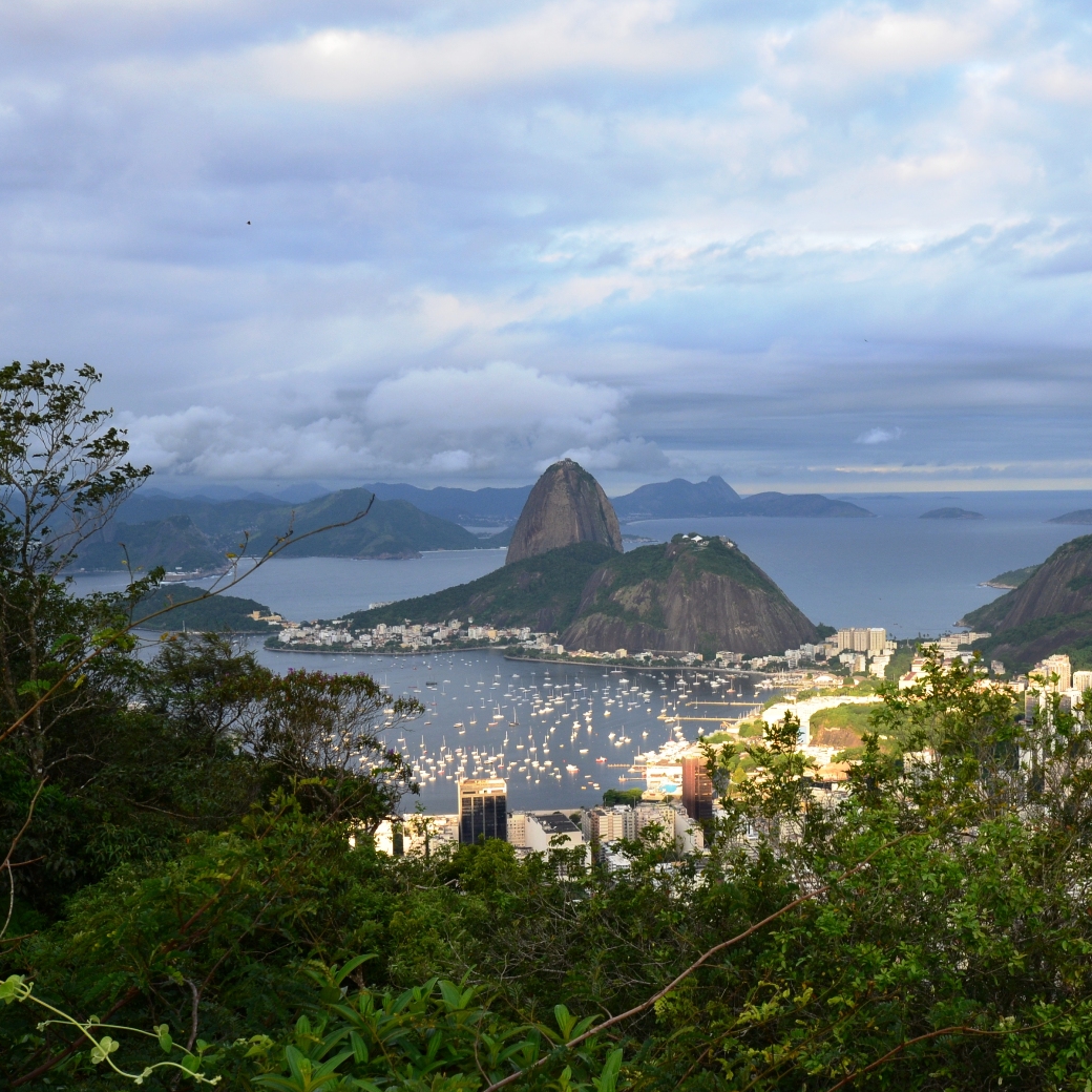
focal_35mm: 47
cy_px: 548
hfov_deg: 35.7
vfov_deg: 36.1
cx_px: 724
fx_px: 1677
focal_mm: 24
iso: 400
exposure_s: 1/160
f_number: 9
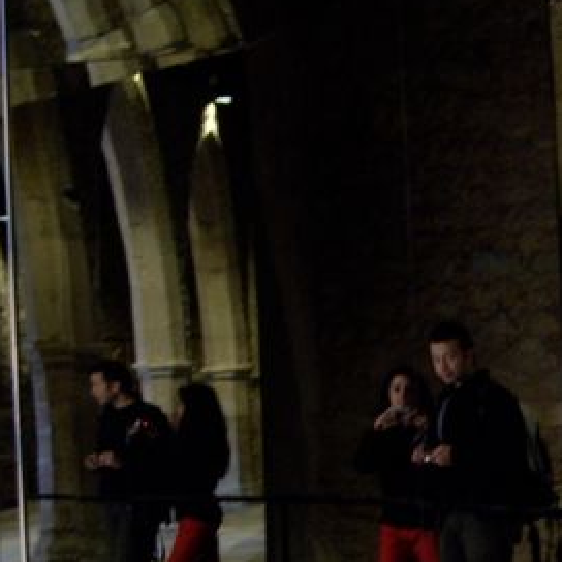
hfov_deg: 16.3
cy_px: 436
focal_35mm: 105
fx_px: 1929
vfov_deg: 16.5
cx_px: 525
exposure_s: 1/4
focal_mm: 7.9
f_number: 2.8
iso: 200
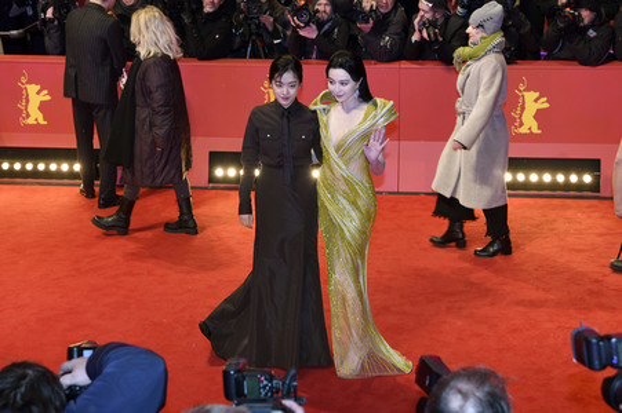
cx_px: 311
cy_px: 206
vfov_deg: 24.6
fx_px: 950
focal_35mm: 55
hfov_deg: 36.3
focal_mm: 55
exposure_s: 1/200
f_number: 5
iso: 1250
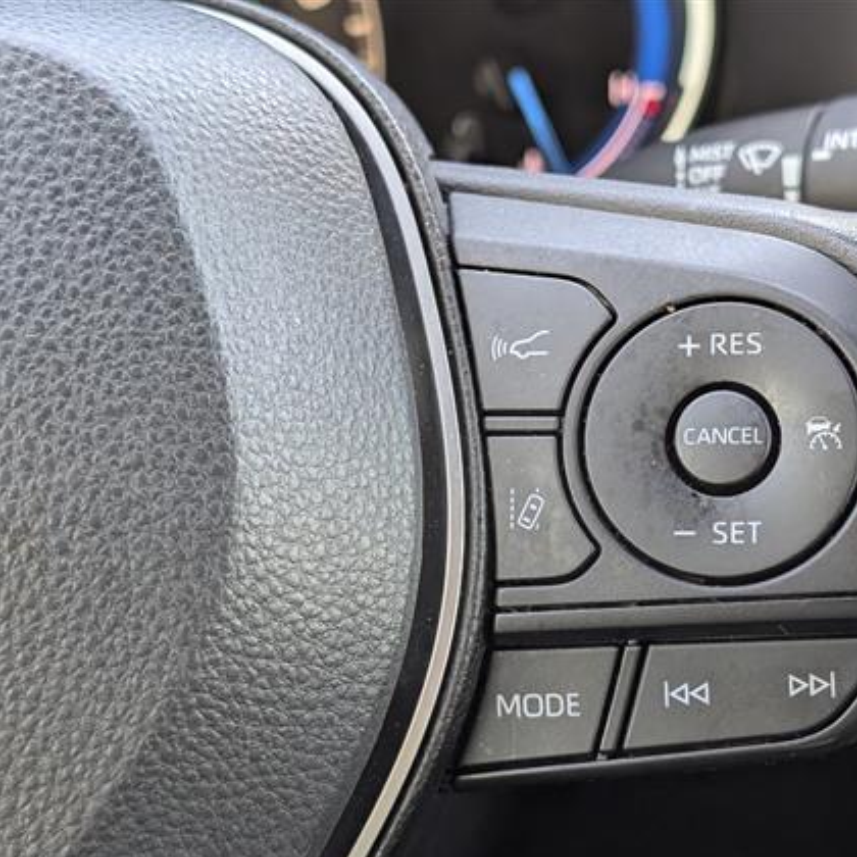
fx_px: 1849
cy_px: 488
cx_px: 586
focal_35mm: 66
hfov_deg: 25.9
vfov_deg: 26.1
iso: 292
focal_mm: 6.9
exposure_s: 1/196
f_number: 1.68
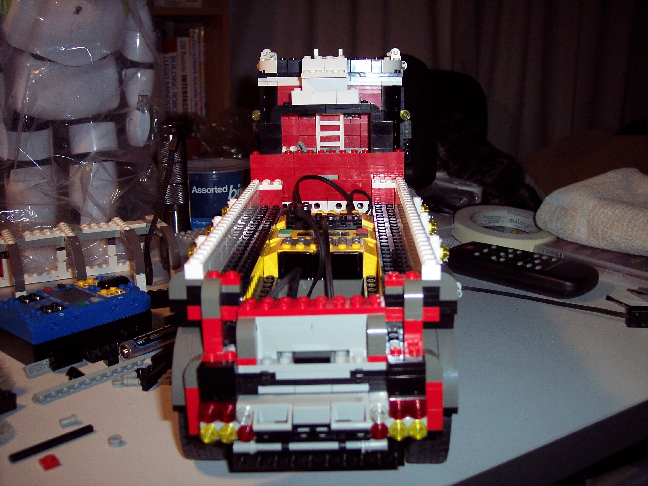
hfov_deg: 47.9
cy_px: 243
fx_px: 730
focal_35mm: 39
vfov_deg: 36.8
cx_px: 324
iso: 140
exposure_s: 1/60
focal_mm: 8
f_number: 2.8
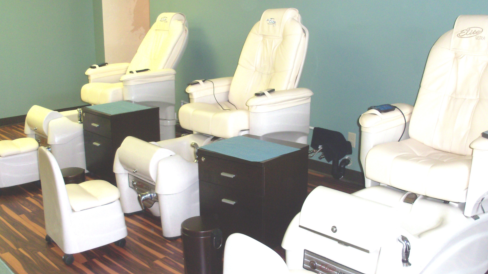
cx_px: 246
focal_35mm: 39
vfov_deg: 30.4
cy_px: 153
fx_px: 505
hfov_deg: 51.6
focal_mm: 6.3
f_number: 3
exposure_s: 1/30
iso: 64
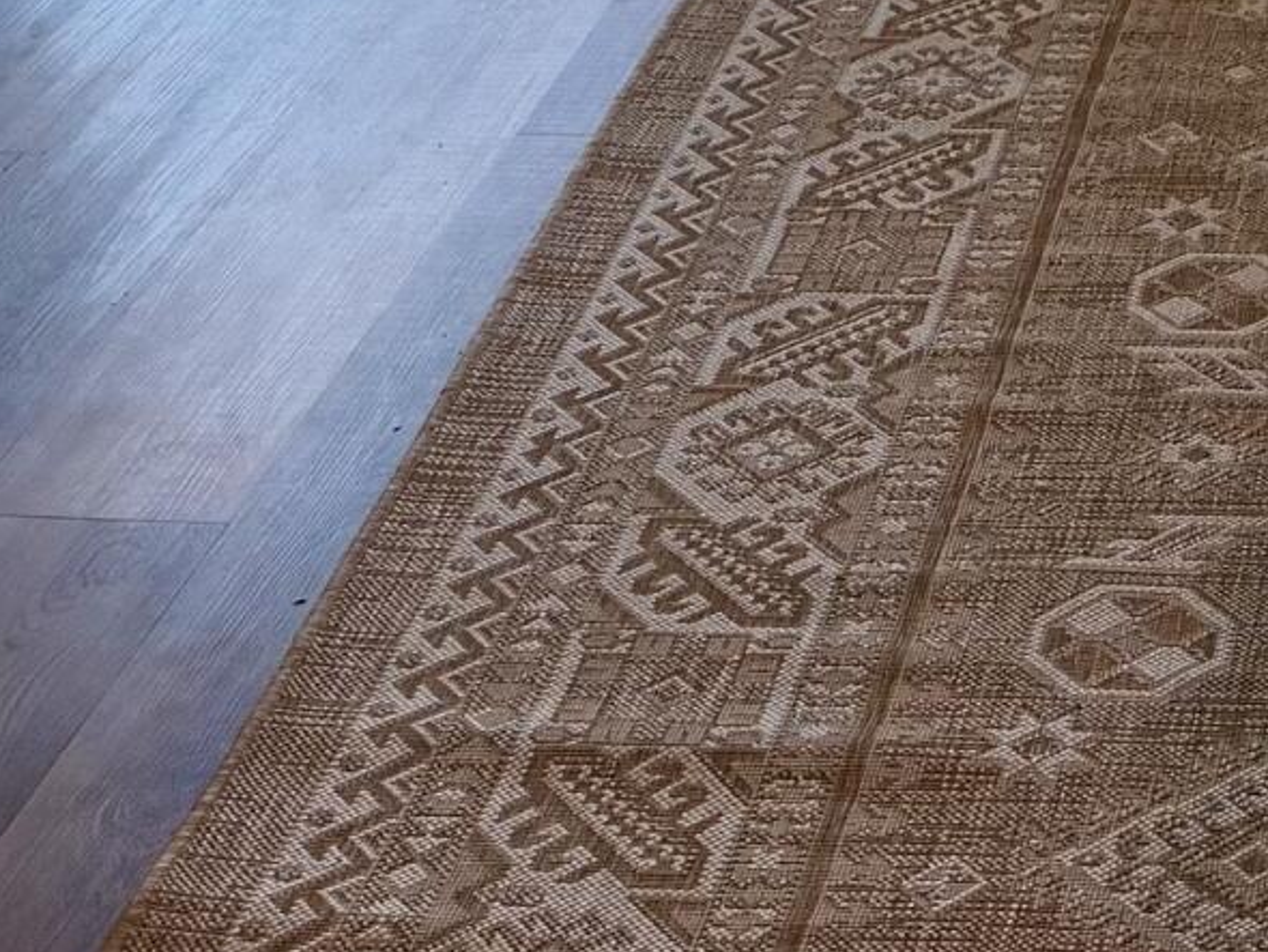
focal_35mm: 122
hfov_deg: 15.3
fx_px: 4471
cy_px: -907
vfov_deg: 11.1
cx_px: 1711
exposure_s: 1/218
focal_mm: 6.76
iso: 160
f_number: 1.78
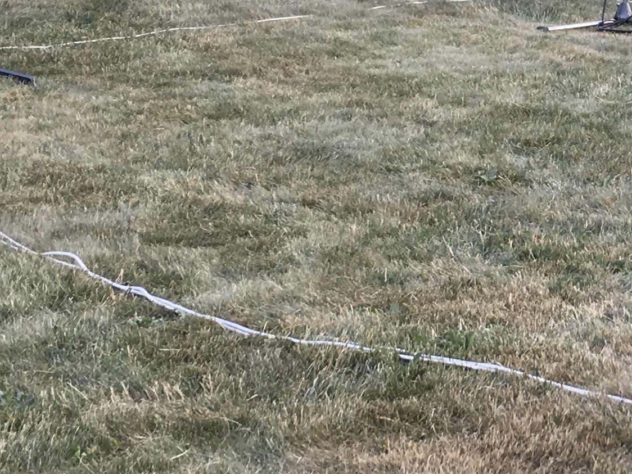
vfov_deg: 14.2
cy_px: 232
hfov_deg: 17.7
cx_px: 821
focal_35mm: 104
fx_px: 1899
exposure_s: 1/123
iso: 25
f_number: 2.2
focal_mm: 4.15
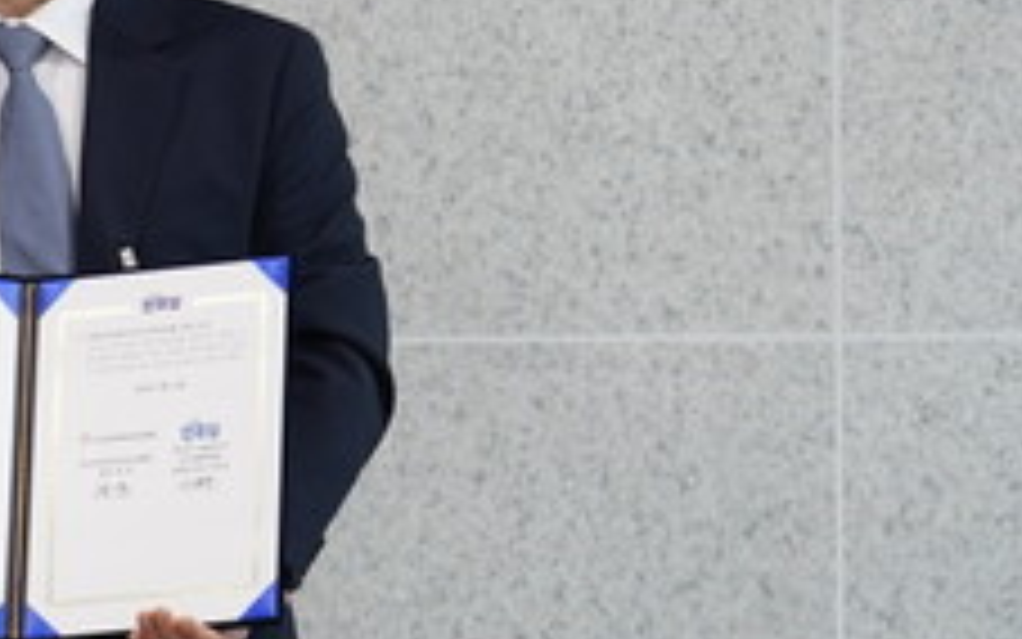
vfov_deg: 3.8
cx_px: -518
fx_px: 9584
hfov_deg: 6.0
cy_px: -151
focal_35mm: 344
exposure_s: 1/125
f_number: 2.8
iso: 800
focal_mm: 111
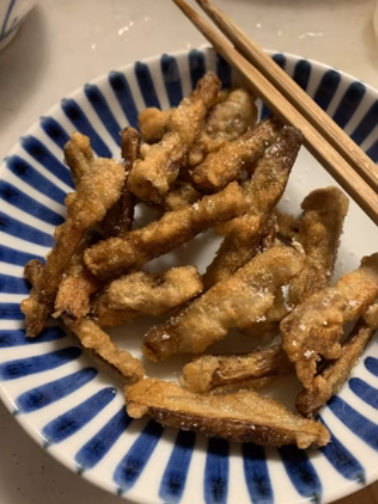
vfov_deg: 61.7
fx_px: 422
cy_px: 254
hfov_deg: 48.2
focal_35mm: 29
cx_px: 201
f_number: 1.8
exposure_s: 1/30
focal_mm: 4.25
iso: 320
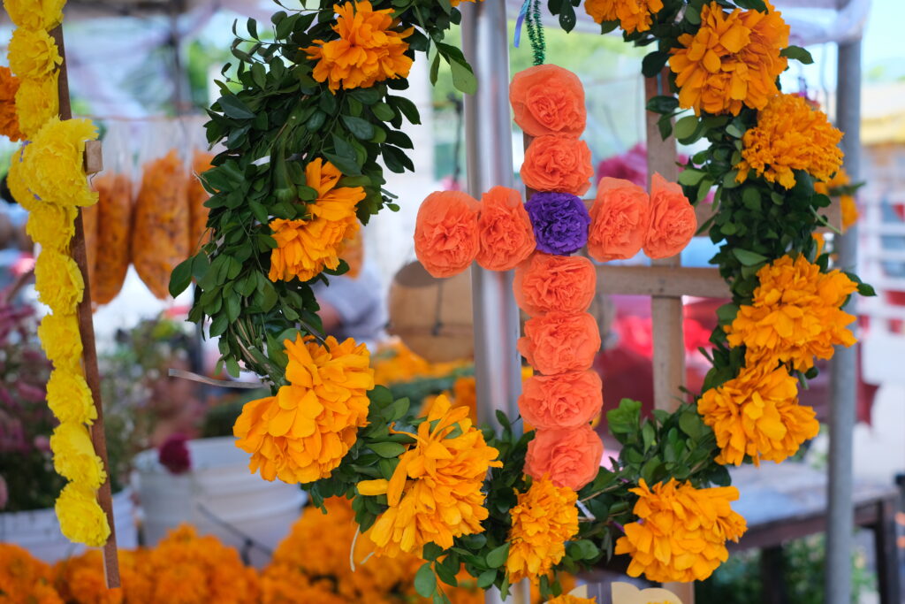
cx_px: 452
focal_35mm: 53
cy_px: 302
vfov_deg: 25.5
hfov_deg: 37.5
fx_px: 1332
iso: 320
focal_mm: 35
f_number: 3.2
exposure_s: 1/450
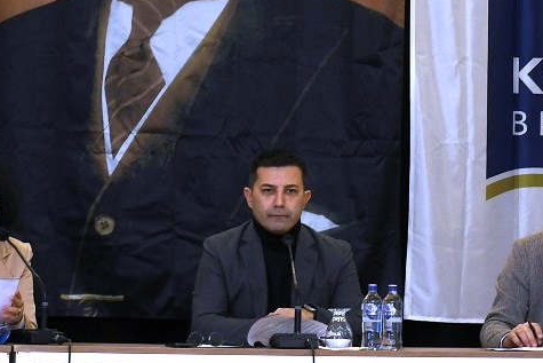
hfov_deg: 8.4
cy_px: 139
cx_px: 258
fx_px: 3711
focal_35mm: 246
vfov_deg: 5.6
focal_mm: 56
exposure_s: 1/60
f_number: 6.3
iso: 500
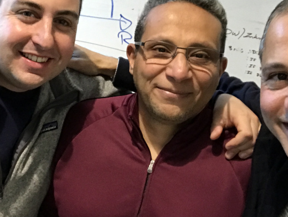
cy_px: 130
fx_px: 525
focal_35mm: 63
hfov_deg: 30.4
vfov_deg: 23.3
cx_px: 94
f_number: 2.2
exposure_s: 1/30
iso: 125
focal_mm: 2.87
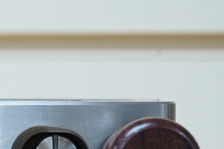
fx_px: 1634
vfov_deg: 5.2
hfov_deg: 7.6
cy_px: 112
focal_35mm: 263
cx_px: -164
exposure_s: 1/80
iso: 2500
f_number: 10
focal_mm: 70
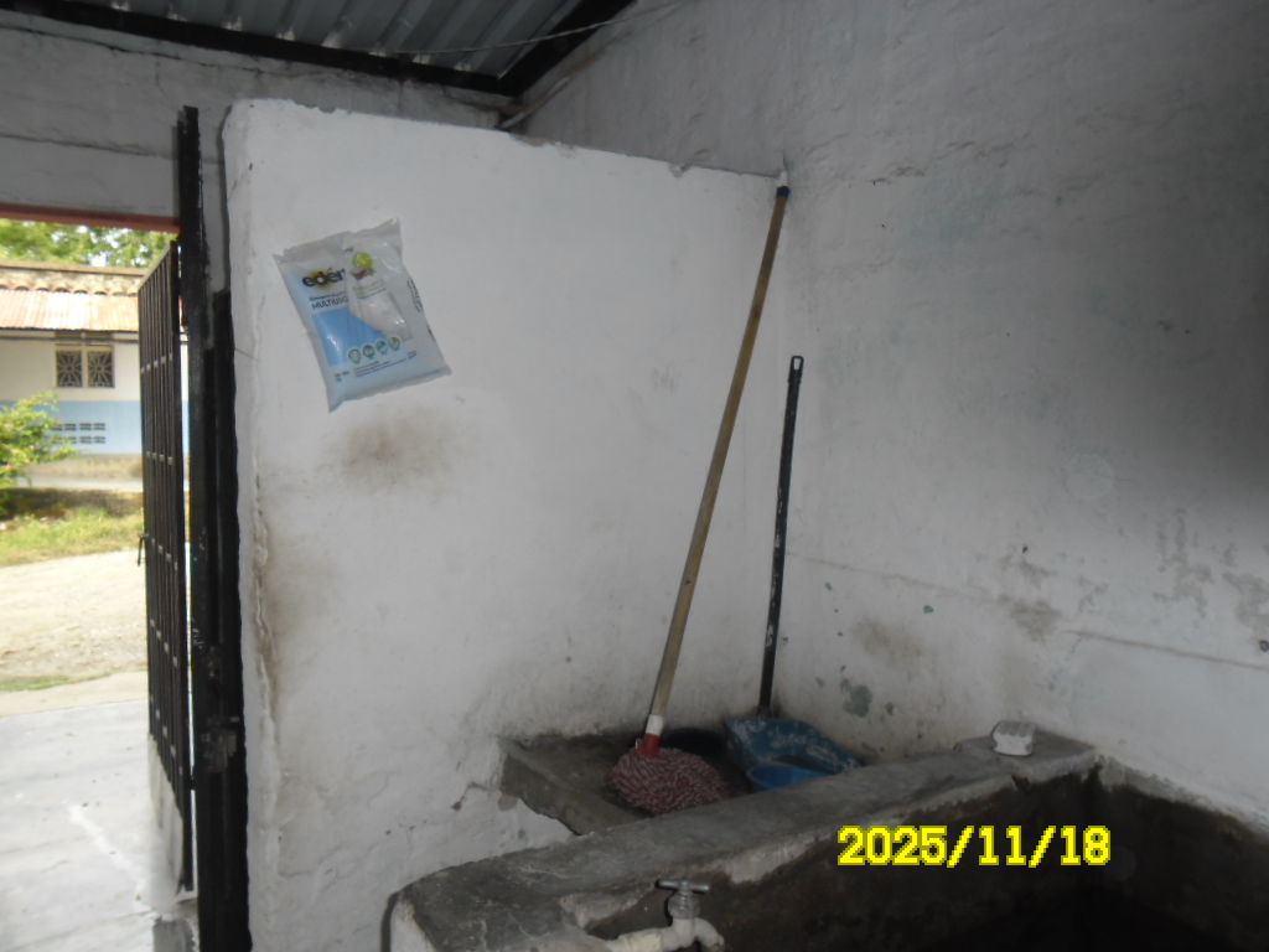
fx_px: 990
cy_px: 476
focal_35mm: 27
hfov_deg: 65.3
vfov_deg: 51.4
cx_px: 634
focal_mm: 4.9
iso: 80
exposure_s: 1/45
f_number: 3.5
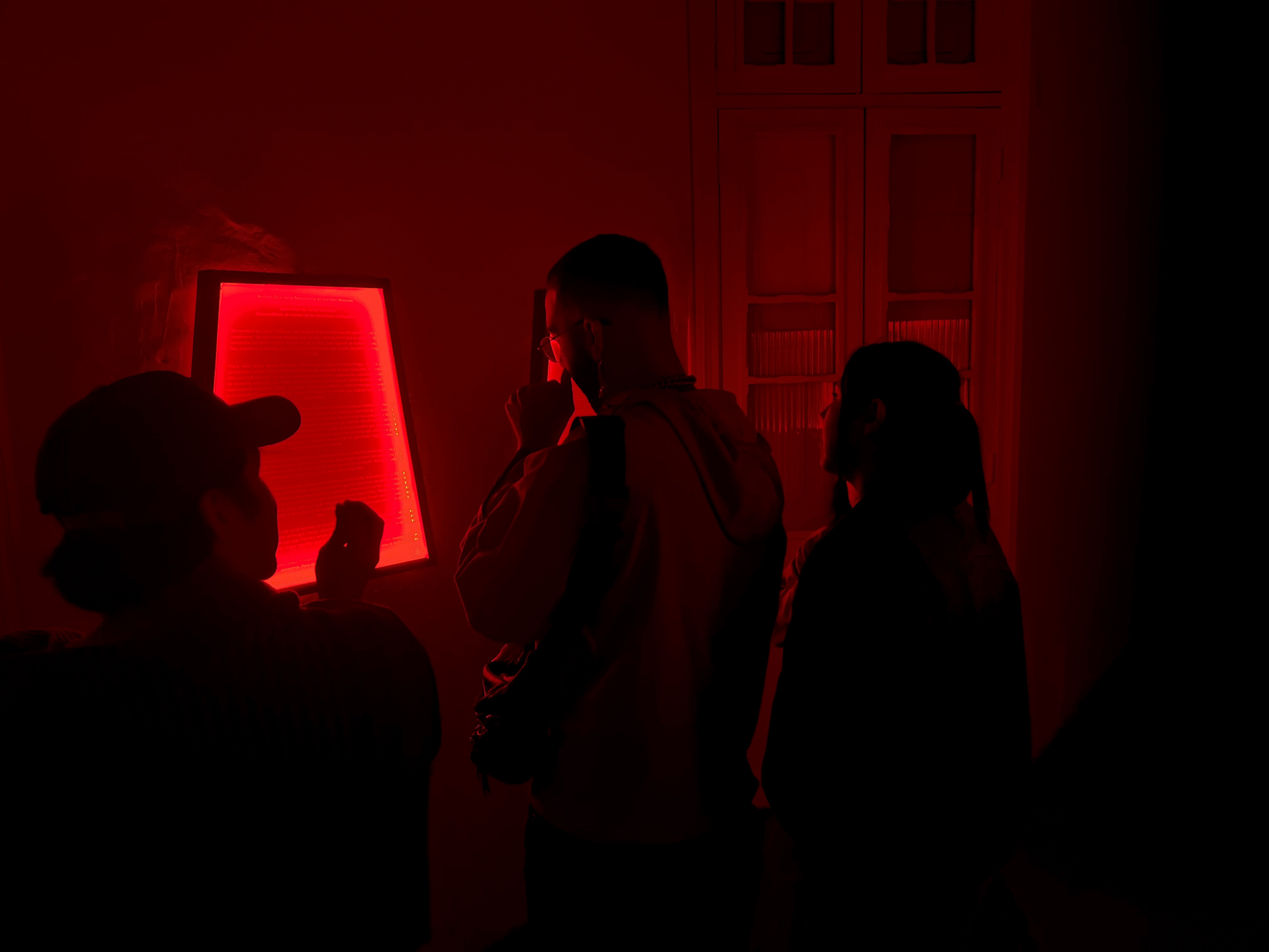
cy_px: 476
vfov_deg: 53.1
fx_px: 953
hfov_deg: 67.3
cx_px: 634
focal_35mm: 26
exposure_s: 1/120
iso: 100
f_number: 1.6
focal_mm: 5.1
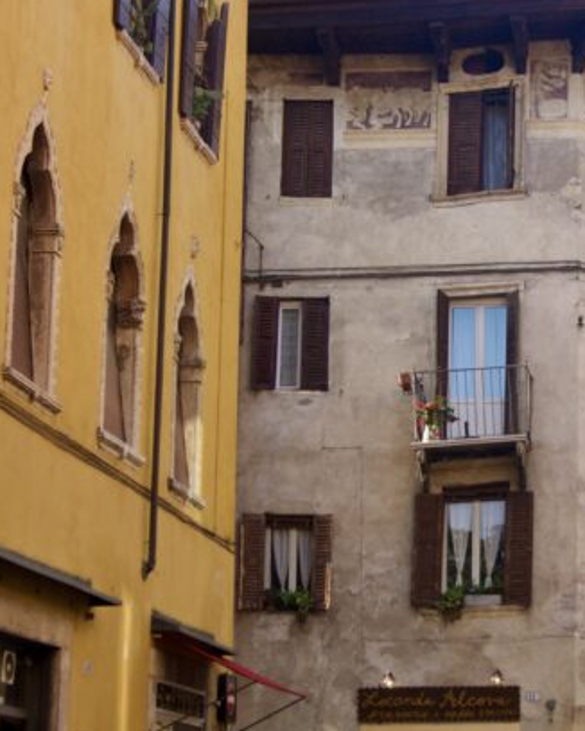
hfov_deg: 16.5
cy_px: 460
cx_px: 510
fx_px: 1990
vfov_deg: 20.8
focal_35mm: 92
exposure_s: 1/160
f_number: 4
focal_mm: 26
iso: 125
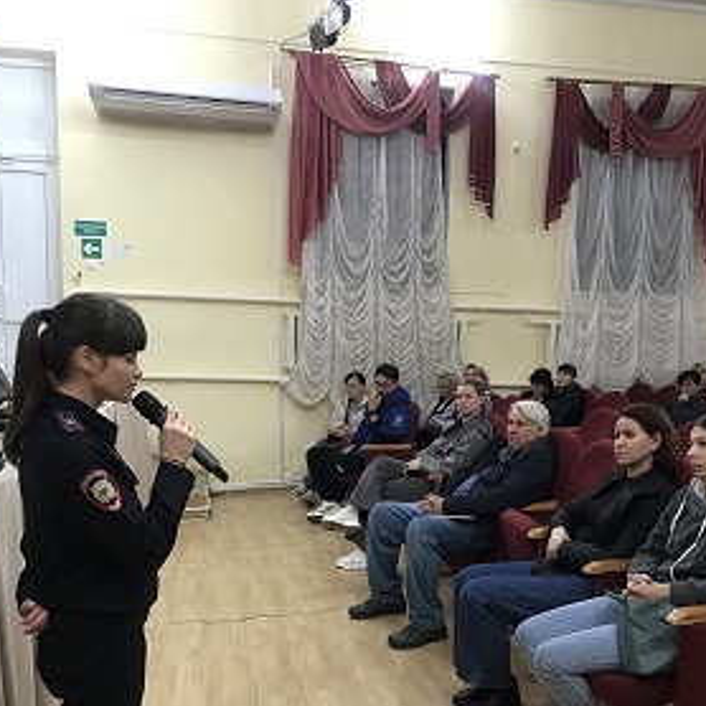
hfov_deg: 46.0
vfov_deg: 45.1
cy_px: 488
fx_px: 831
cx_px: 347
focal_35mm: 36
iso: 80
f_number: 1.8
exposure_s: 1/17
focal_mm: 3.99
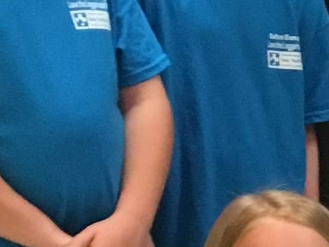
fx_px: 2130
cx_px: 1087
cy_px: 199
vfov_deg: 6.6
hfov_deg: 7.4
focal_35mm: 224
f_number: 2.2
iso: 125
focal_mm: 4.15
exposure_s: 1/30
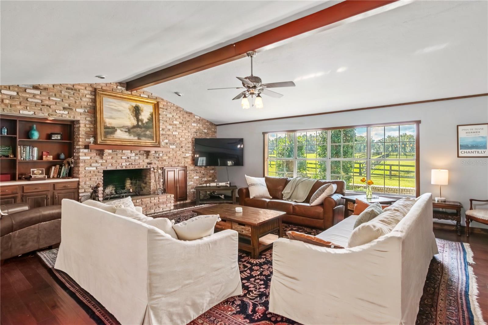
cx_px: 244
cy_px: 162
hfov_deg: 92.5
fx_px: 234
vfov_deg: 69.6
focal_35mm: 17
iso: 250
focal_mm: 11.5
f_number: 9
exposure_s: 1/6
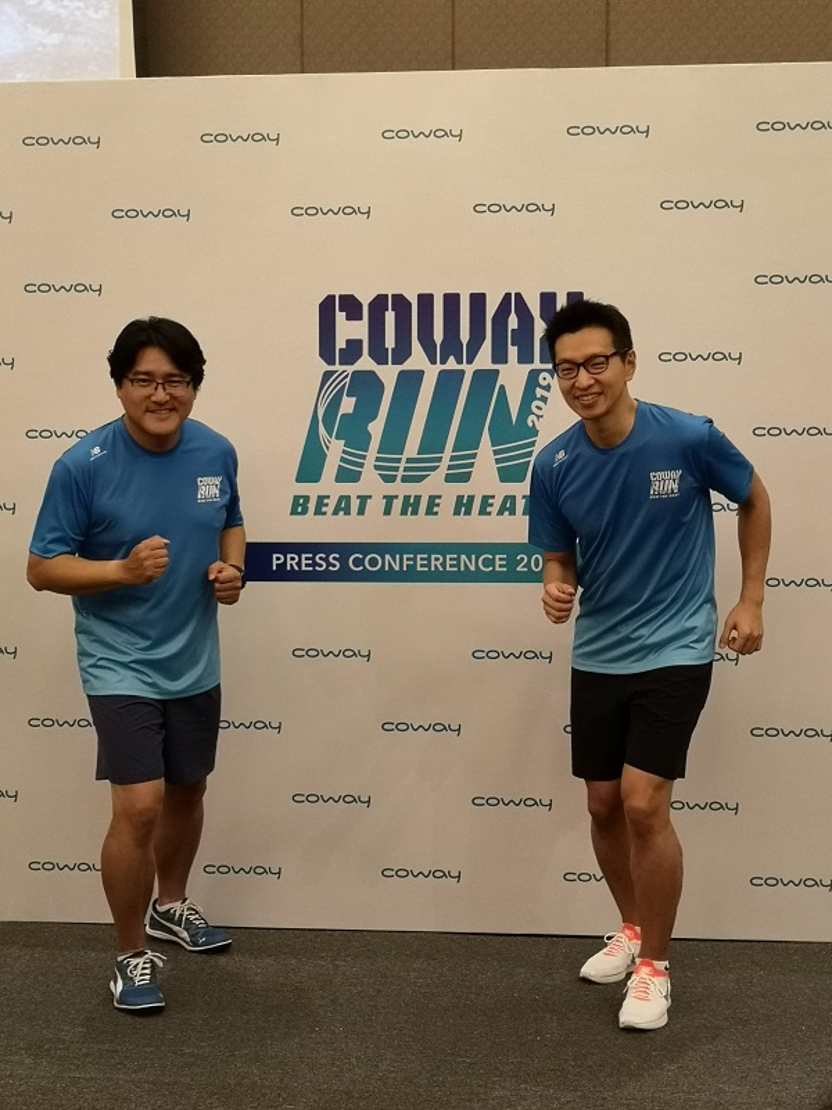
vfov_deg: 38.9
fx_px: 1570
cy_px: 555
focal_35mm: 49
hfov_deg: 29.7
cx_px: 416
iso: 250
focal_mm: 3.95
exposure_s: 1/33.3
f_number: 1.8
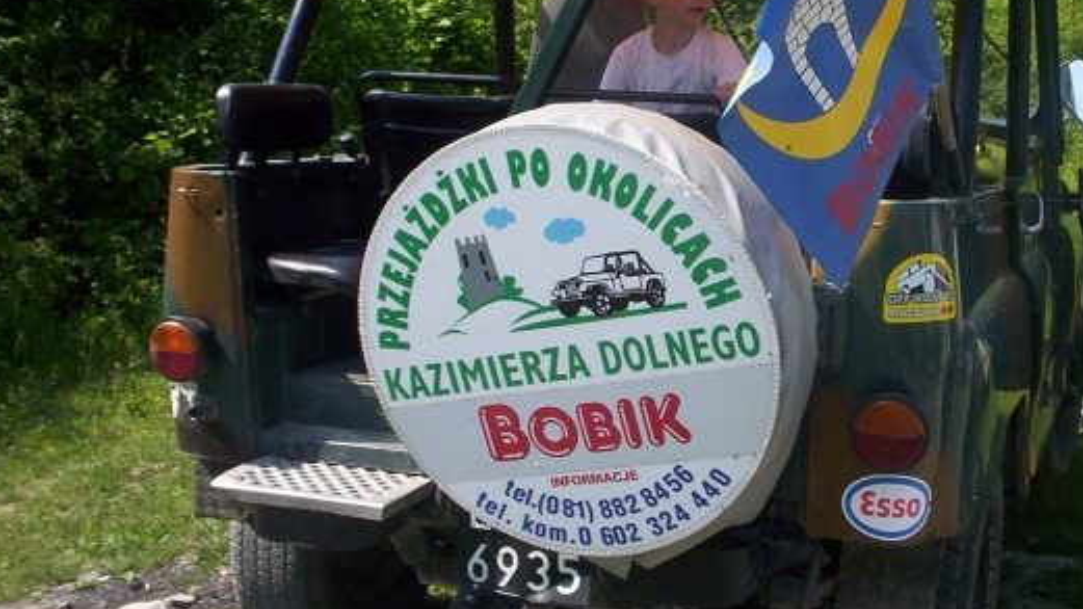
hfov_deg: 40.4
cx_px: 640
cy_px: 271
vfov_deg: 23.5
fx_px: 1464
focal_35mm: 51
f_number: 4.5
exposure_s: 1/439
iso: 100
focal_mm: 4.99
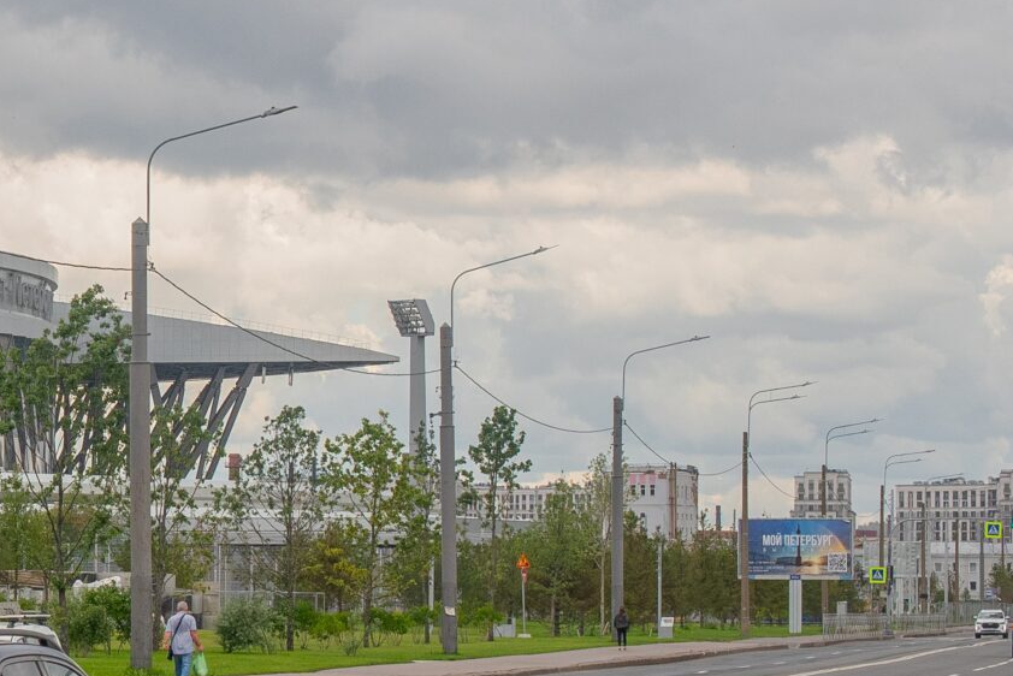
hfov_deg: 12.9
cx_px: -413
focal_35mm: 152
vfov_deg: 9.0
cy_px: 384
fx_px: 4278
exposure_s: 1/640
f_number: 10
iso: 800
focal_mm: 50
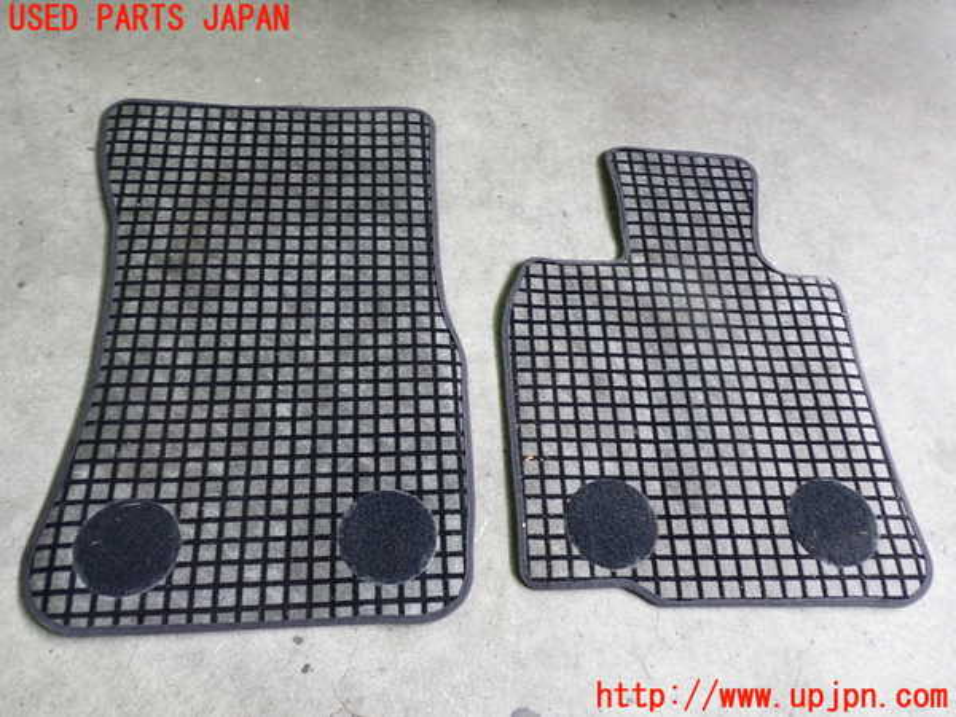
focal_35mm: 30
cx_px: 478
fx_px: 829
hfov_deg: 60.0
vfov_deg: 46.8
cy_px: 358
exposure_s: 1/40
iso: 200
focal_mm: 5.4
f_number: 2.3
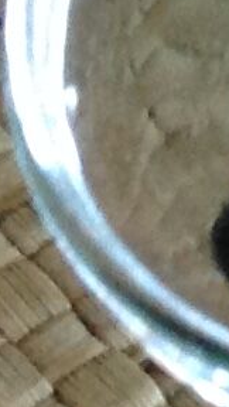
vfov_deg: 6.2
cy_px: 637
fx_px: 3703
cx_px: 1146
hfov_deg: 3.3
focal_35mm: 343
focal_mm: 4.28
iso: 160
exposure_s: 1/15
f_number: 2.4
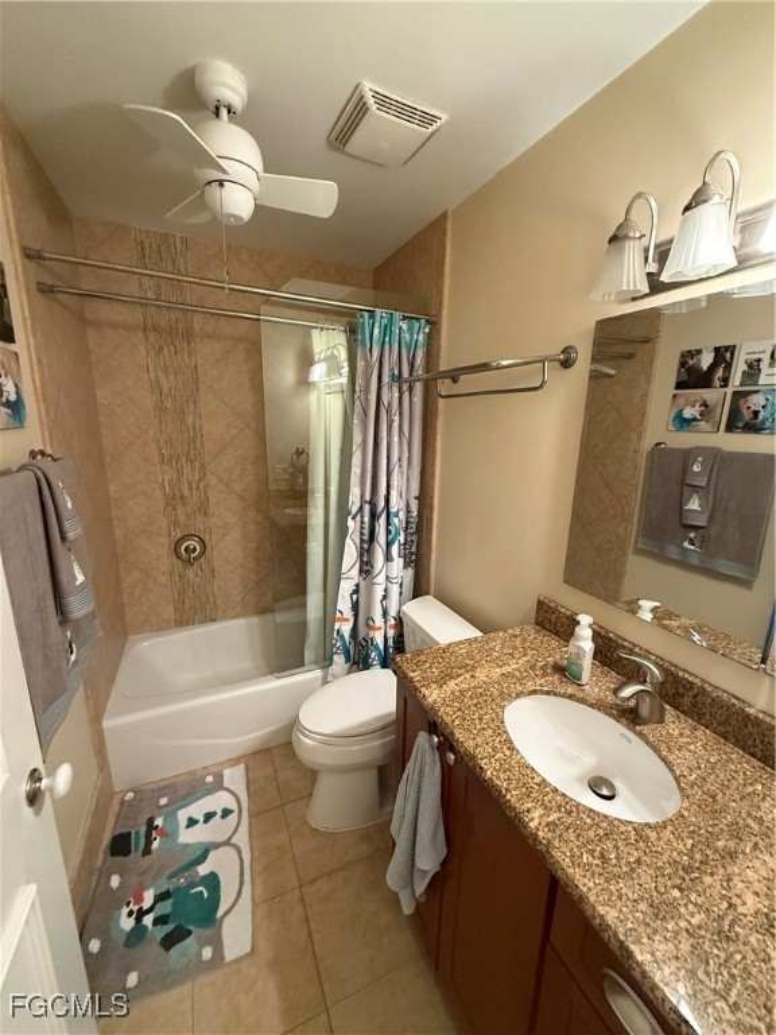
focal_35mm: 14
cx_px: 388
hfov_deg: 85.7
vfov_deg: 102.1
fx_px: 418
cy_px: 518
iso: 640
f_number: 2.2
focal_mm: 2.22
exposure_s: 1/60
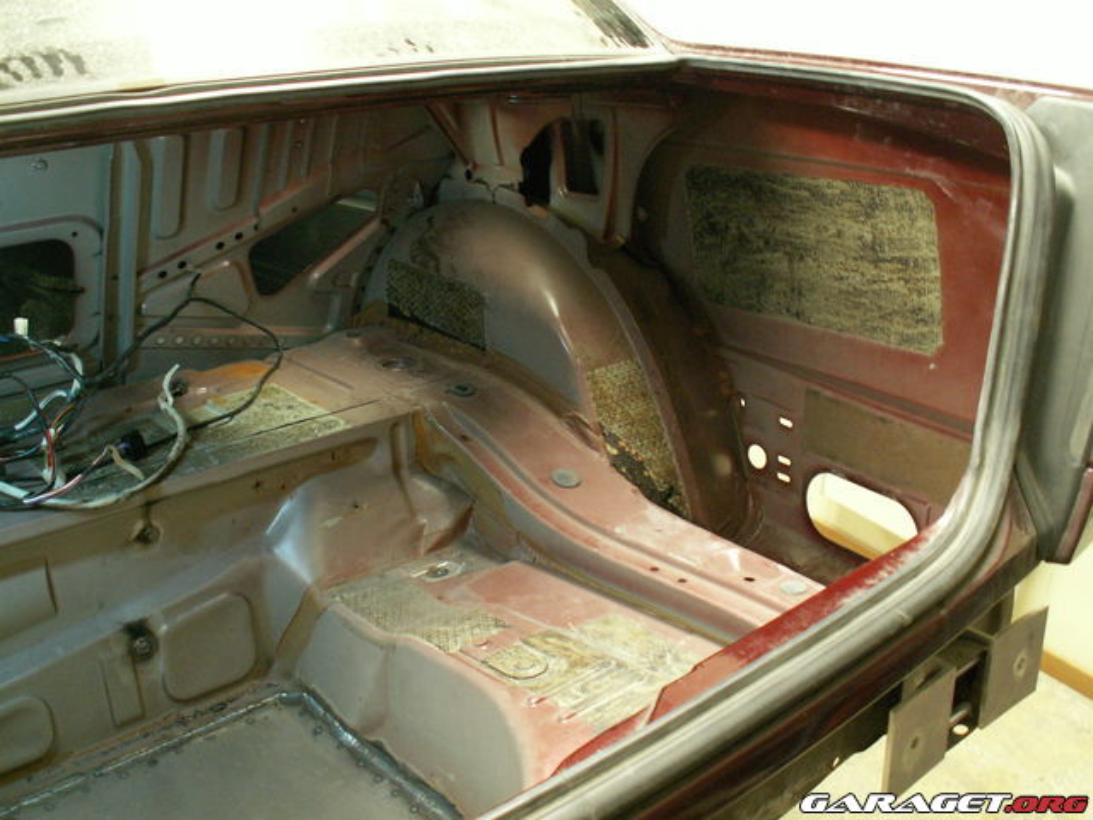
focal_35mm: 35
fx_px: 1105
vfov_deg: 40.7
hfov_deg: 52.6
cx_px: 546
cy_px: 410
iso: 160
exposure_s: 1/3
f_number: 2.8
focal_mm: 5.86
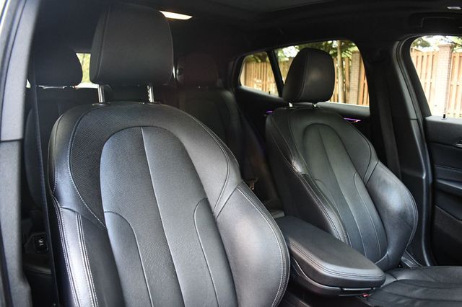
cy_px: 154
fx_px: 385
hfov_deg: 62.0
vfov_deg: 43.6
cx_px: 231
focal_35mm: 30
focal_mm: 20
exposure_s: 1/60
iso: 4500
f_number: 3.5
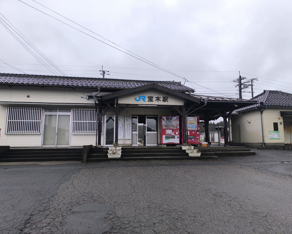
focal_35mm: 24
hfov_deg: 70.2
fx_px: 207
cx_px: 156
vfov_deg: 58.8
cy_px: 117
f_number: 1.65
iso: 50
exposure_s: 1/165
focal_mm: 6.14
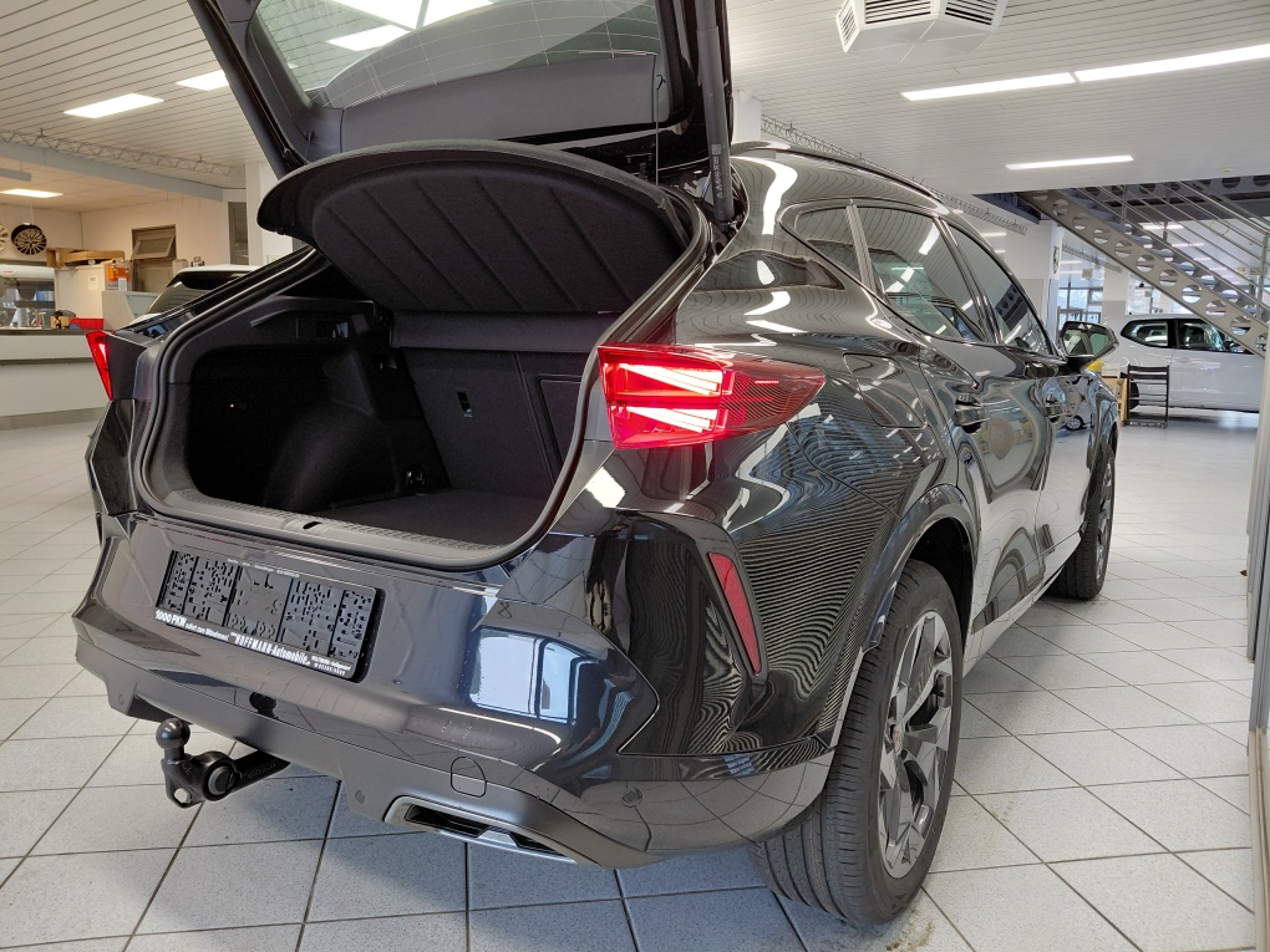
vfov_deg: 54.9
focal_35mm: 25
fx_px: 917
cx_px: 635
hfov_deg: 69.4
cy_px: 476
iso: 250
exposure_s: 1/60
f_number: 1.8
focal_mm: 4.69
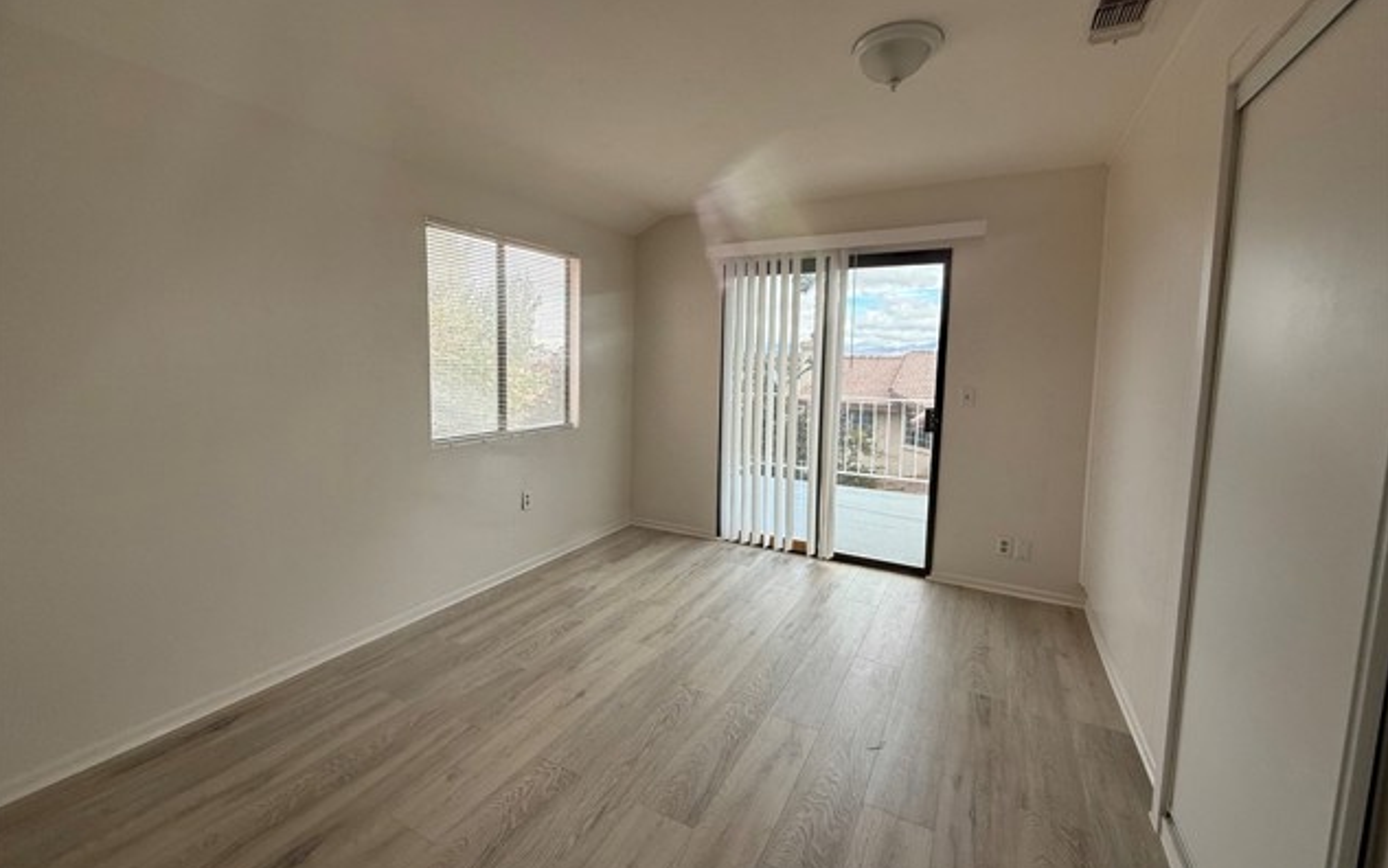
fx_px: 568
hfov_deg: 101.4
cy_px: 408
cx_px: 691
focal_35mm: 15
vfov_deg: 74.8
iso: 64
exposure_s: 1/175
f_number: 2.2
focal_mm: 2.22
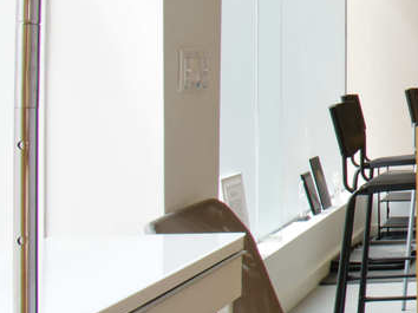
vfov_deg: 16.6
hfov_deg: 16.8
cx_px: 831
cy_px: 43
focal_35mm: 88
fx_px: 1062
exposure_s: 1/2
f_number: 11
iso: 80
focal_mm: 12
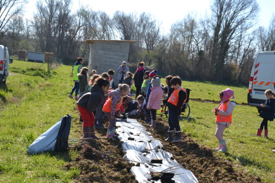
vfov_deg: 20.1
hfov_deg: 29.9
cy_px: 92
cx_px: 138
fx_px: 515
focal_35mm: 68
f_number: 6.3
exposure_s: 1/200
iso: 100
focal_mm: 45
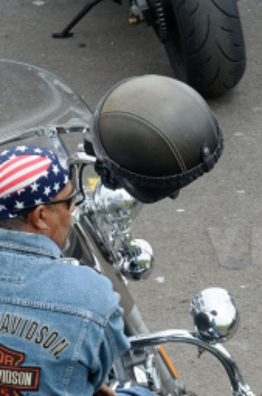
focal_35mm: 424
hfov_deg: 3.2
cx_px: 32
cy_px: 460
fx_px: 4647
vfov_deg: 4.9
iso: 200
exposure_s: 1/160
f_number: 8
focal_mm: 120
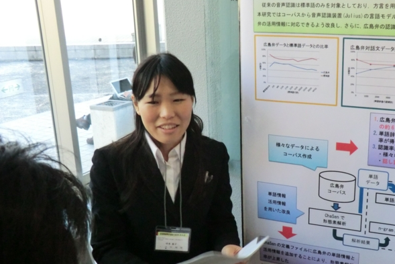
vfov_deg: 27.9
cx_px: 267
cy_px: 173
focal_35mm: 48
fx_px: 527
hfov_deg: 40.5
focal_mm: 6.1
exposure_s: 1/60
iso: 320
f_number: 3.6
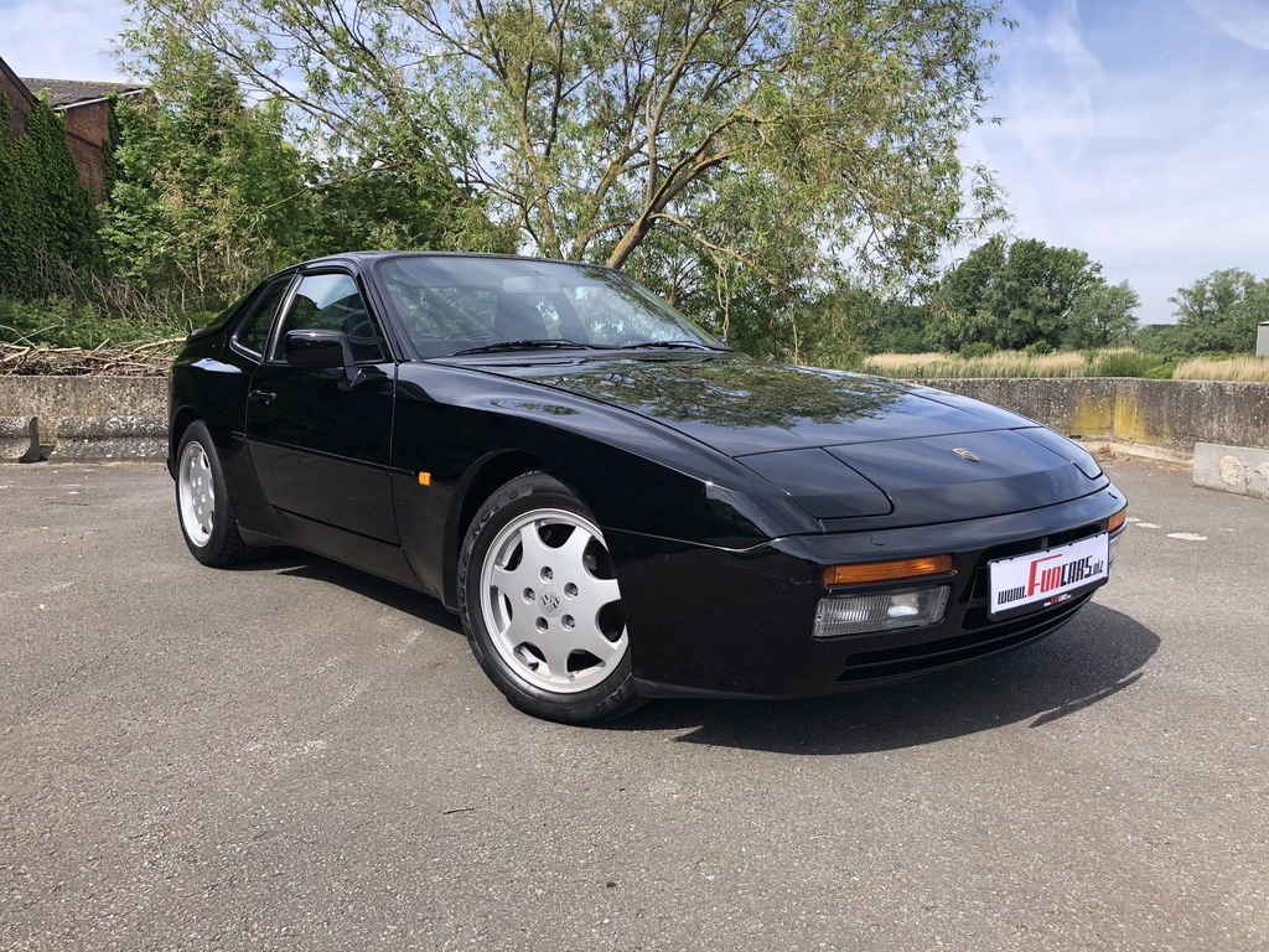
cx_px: 634
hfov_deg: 63.4
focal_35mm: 28
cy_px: 476
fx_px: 1026
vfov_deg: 49.7
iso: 20
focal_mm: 3.99
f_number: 1.8
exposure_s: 1/823
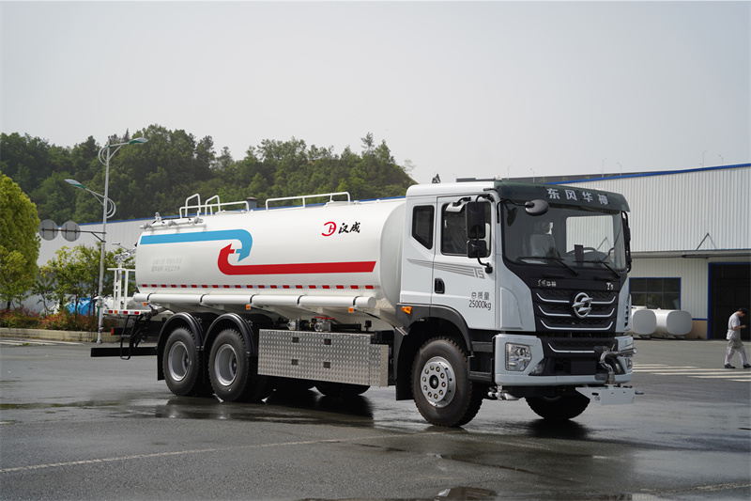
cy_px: 250
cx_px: 376
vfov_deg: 37.8
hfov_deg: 54.4
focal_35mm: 35
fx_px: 730
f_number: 3.2
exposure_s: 1/800
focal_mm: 35
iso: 125
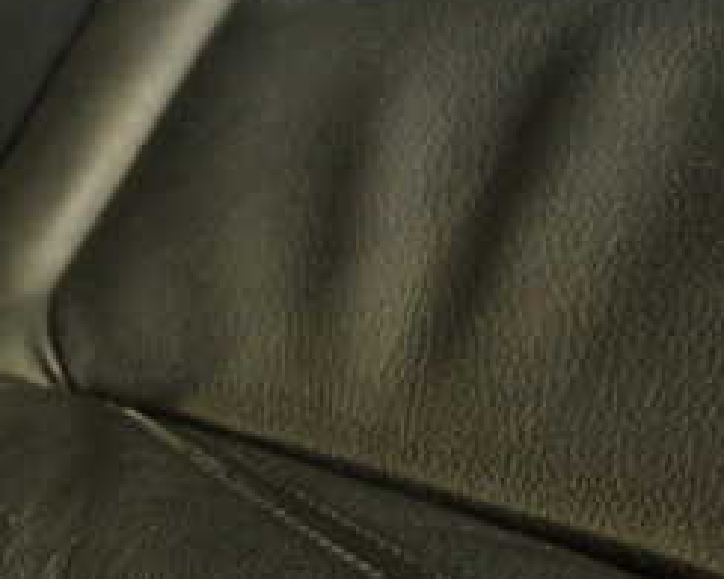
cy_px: 410
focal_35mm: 60
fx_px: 1285
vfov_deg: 25.2
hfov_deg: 27.8
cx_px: -131
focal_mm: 4.5
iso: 500
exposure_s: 1/30
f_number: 2
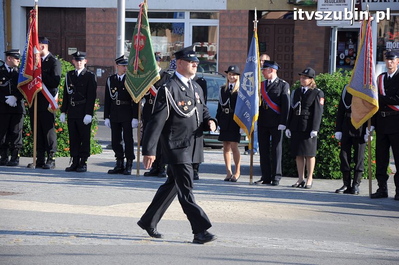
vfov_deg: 8.7
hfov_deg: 13.1
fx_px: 1744
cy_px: 132
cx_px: 200
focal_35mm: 158
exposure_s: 1/640
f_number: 6.3
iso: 400
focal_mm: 105
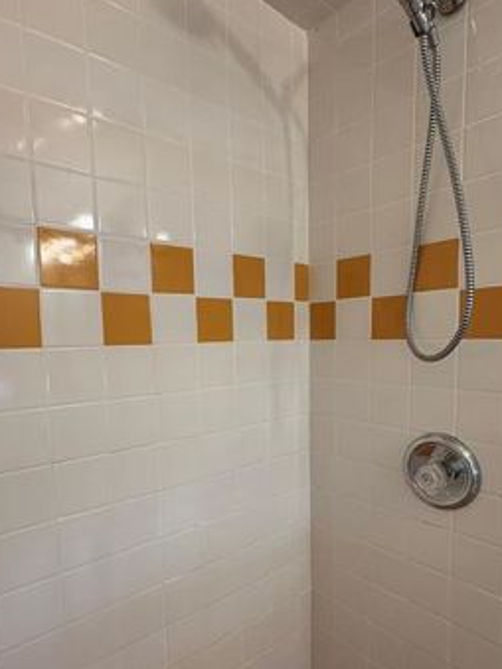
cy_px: 379
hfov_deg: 61.0
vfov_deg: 76.0
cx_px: 256
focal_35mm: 22
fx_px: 426
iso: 160
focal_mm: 2.22
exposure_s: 1/60
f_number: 2.2
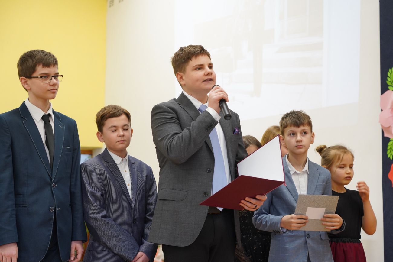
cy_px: 131
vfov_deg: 19.7
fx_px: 753
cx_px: 196
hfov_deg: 29.2
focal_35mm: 69
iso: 1600
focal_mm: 69
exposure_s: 1/125
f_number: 4
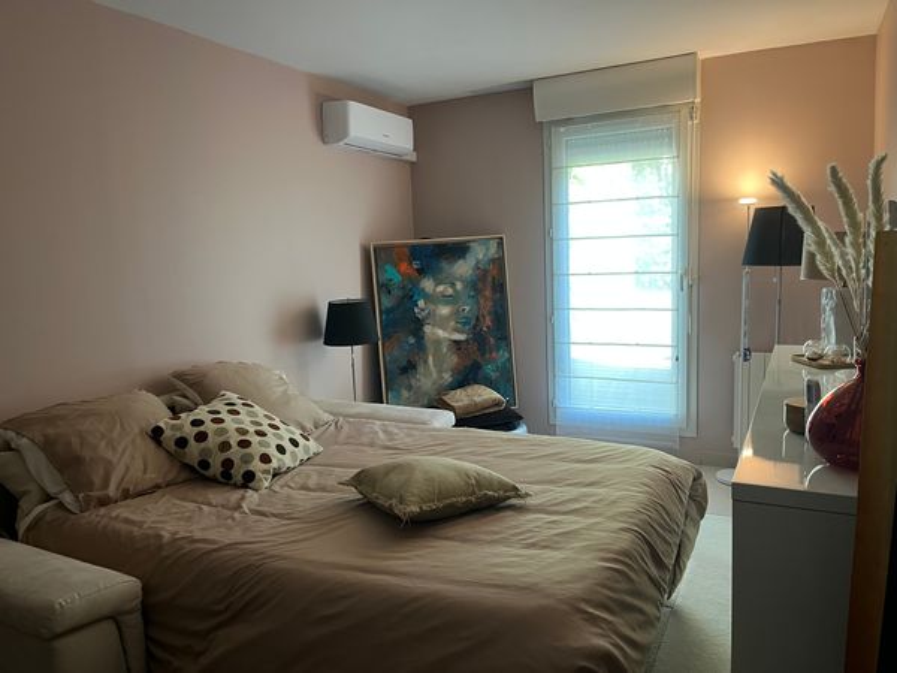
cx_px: 448
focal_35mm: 26
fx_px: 674
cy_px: 336
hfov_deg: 67.3
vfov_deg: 53.1
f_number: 1.6
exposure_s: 1/60
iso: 200
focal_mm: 5.1
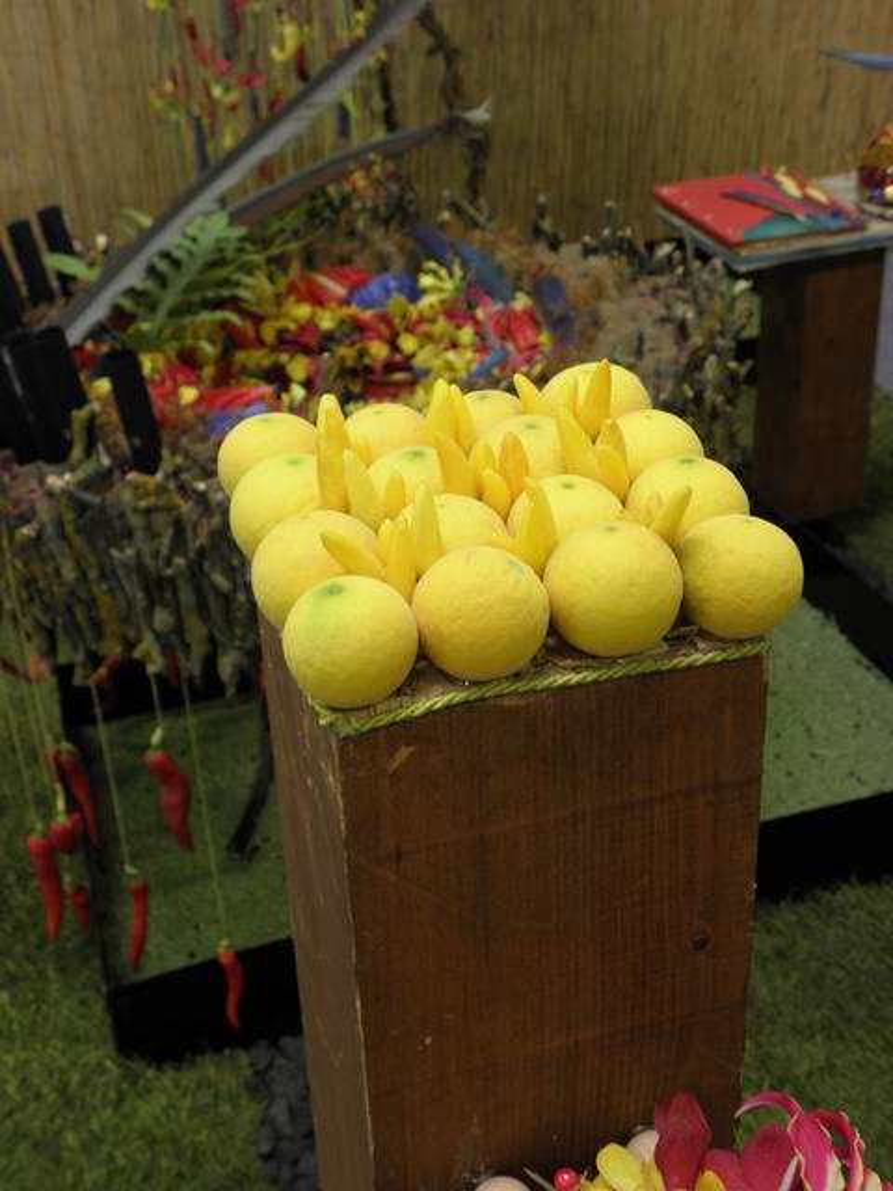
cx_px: 446
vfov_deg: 42.9
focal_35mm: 44
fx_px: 1513
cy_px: 596
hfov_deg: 32.9
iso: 125
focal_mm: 7.87
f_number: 3.3
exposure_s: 1/10
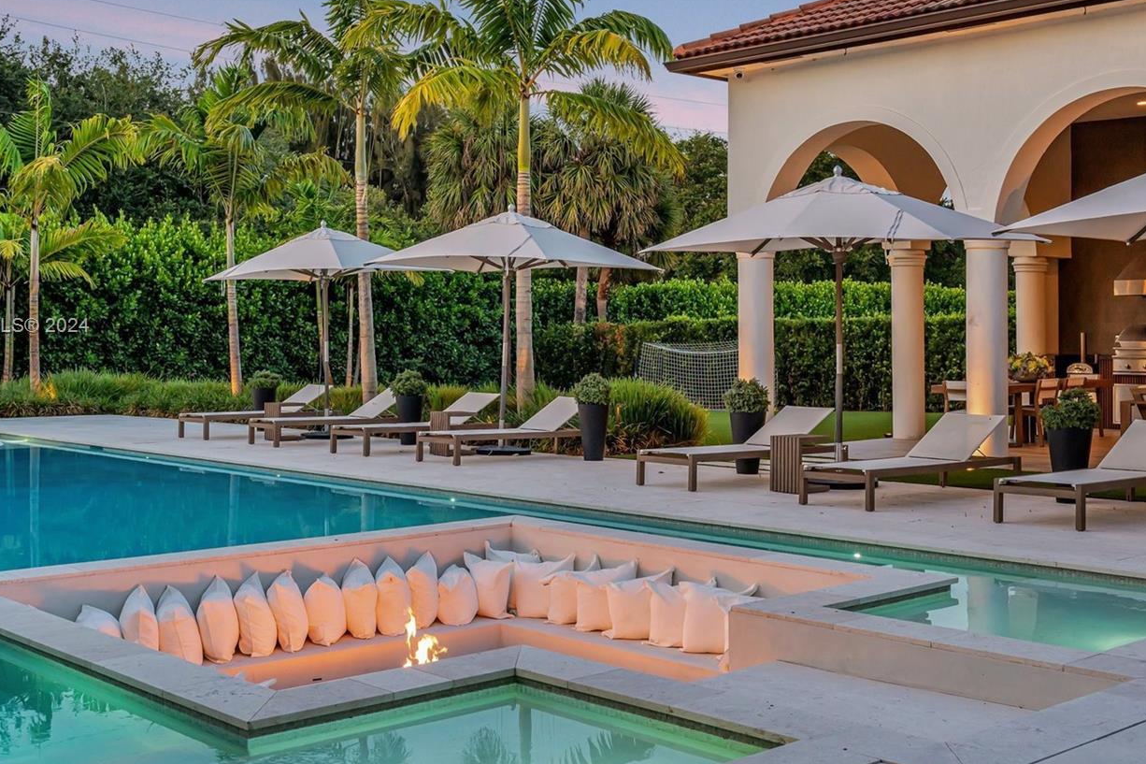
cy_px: 327
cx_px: 538
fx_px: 1496
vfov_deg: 28.6
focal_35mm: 47
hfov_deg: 41.9
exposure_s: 1/60
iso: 400
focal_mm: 36
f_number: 7.1
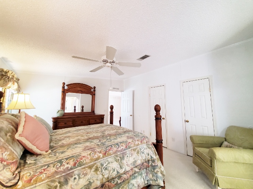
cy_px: 94
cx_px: 126
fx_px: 95
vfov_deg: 89.9
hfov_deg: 106.2
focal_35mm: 13
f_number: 2.2
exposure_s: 1/60
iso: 400
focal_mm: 1.8
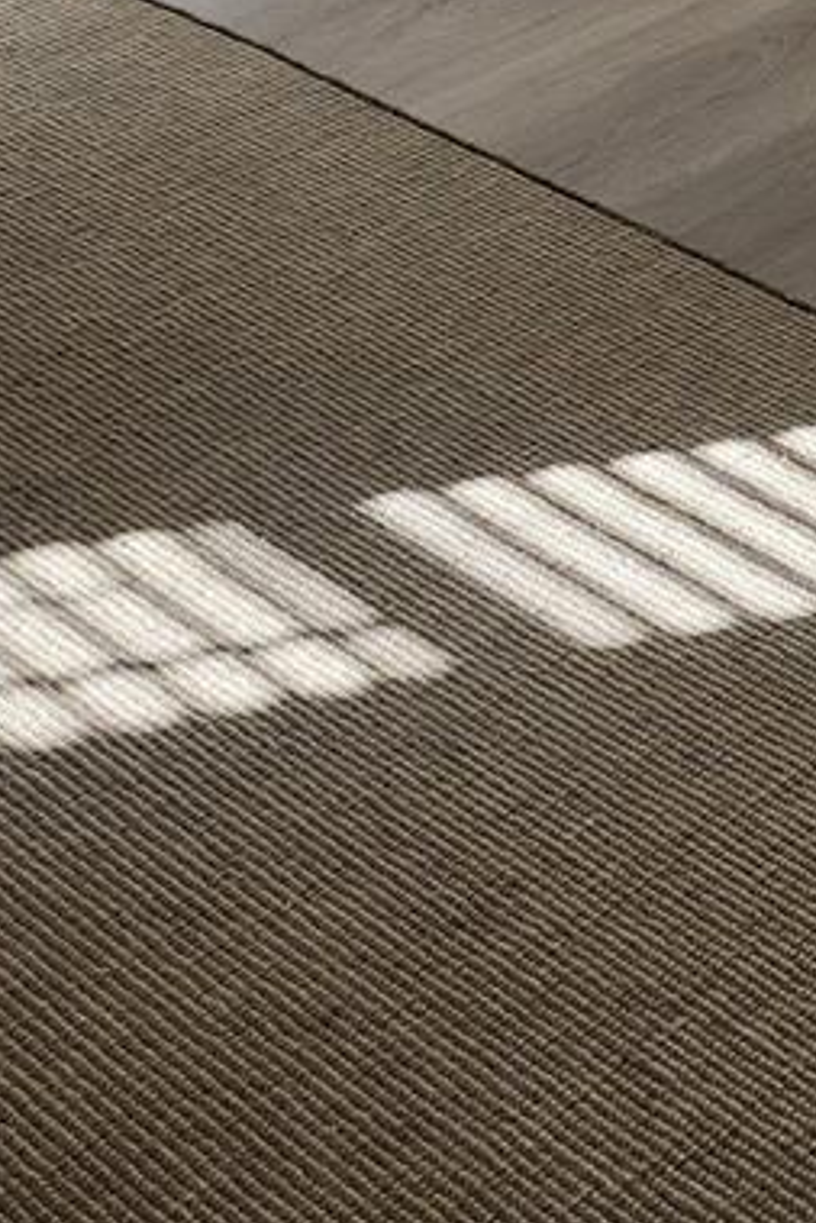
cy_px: -558
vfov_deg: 18.8
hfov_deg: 13.9
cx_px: 835
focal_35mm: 97
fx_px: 3295
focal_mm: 6.4
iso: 12
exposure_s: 1/201
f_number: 1.8
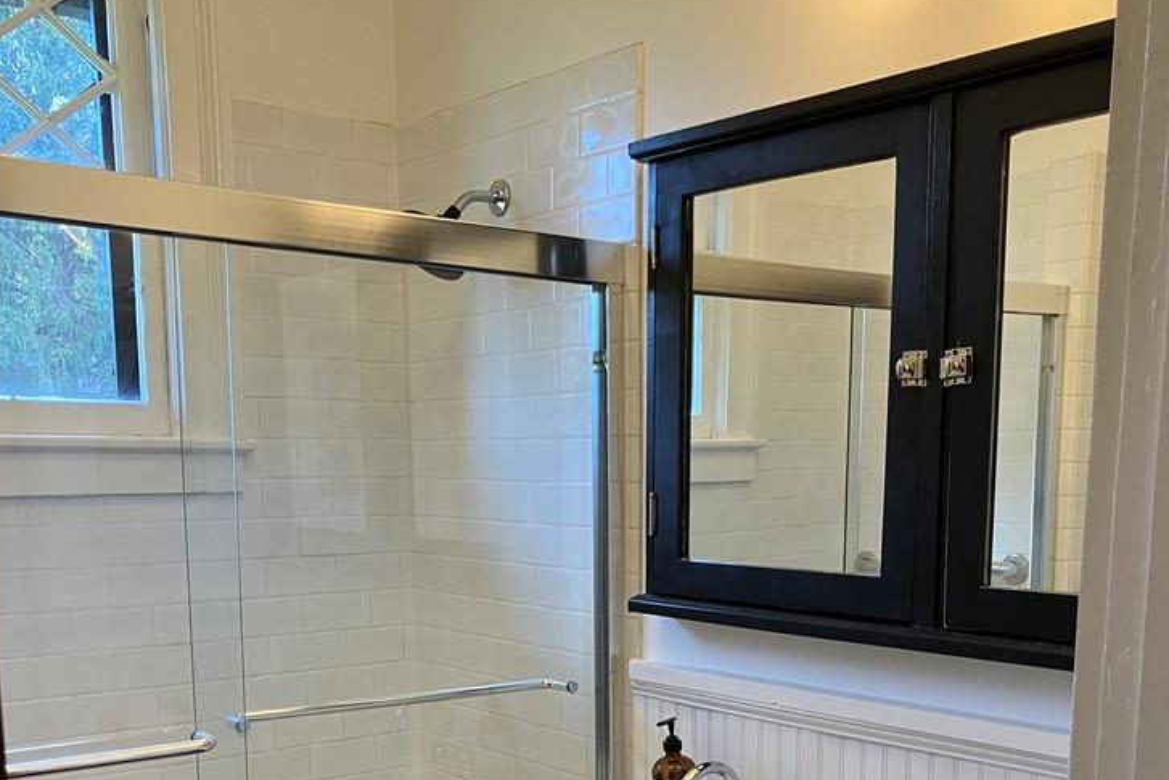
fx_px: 1332
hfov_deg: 47.4
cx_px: 605
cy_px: 709
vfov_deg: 31.1
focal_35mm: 41
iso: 64
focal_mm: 3.99
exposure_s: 1/60
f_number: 1.8
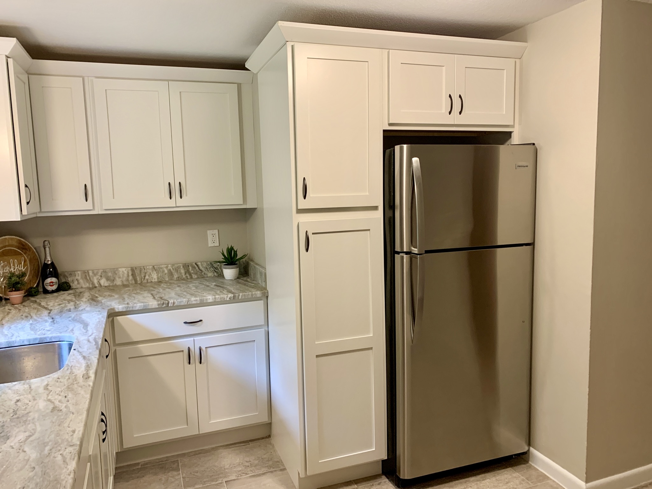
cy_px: 244
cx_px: 326
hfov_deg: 67.3
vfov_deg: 53.1
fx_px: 490
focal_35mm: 26
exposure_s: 1/60
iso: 160
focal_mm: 4.25
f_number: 1.8
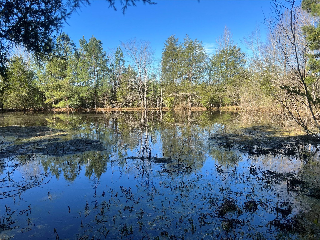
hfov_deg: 67.3
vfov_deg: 53.1
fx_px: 240
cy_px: 120
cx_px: 160
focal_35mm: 26
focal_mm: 5.7
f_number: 1.5
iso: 50
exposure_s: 1/1377
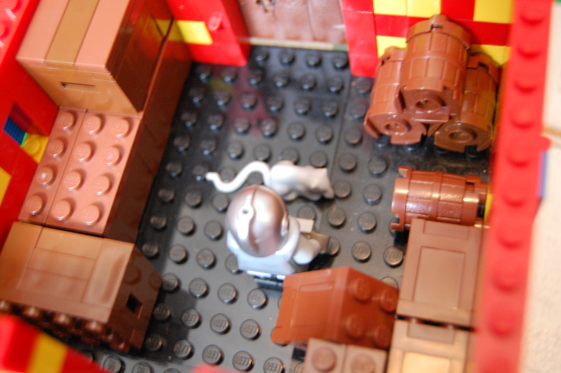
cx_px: 280
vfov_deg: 28.0
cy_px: 186
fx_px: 747
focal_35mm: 48
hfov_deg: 41.1
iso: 1400
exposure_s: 1/8
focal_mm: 32
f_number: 4.5
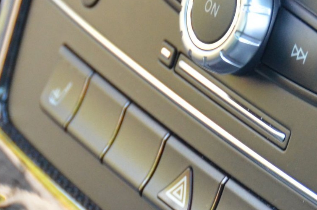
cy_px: 103
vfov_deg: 3.1
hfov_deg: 4.6
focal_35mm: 447
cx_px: 224
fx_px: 3928
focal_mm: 90
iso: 1600
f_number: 5.3
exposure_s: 1/100
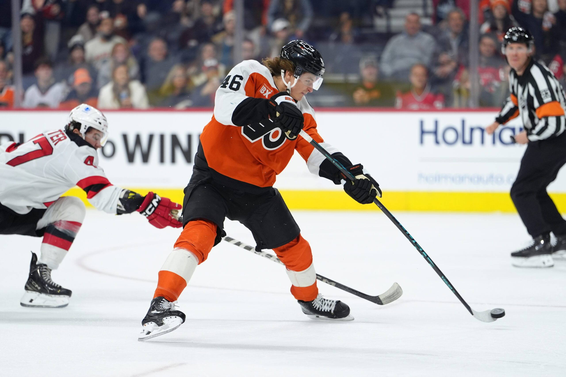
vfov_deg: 10.7
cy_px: 188
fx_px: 2012
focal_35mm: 128
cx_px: 283
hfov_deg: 16.0
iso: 1250
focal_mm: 128
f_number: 2
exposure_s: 1/2500
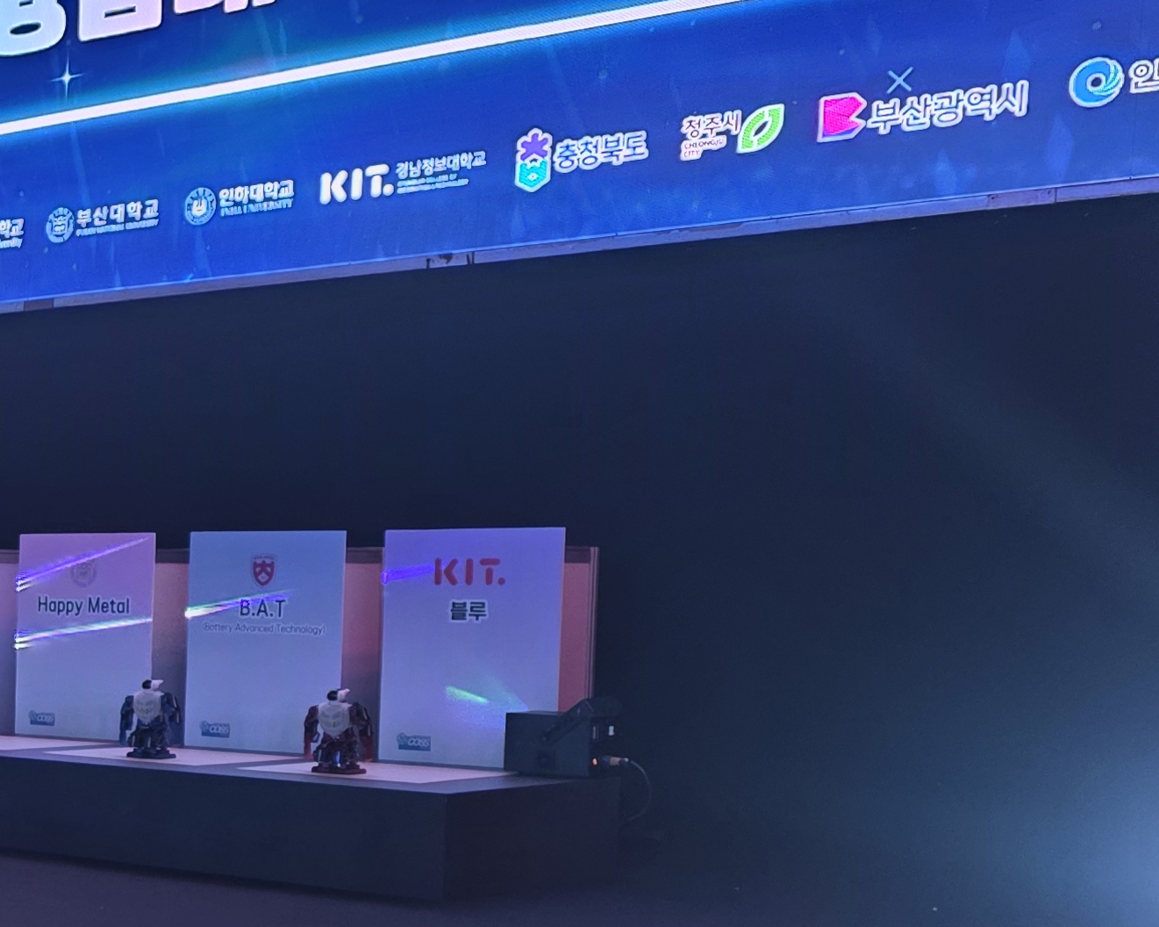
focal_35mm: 68
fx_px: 2332
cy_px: 749
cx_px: -408
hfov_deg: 24.0
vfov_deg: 22.2
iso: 200
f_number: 1.7
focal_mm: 6.3
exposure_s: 1/53.3
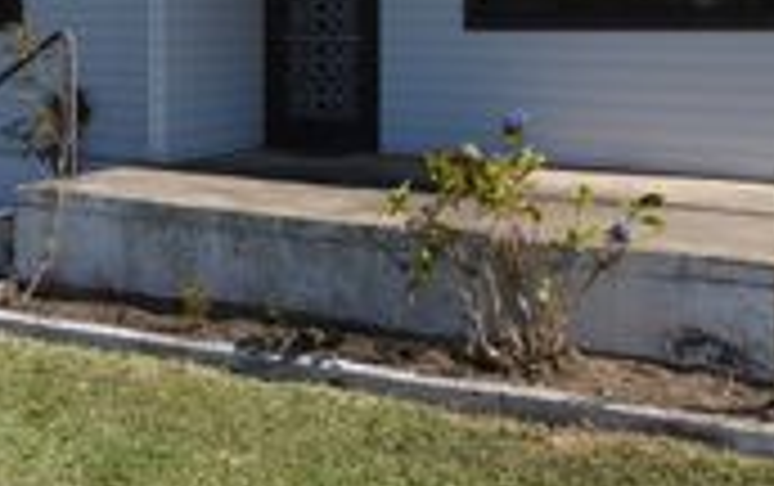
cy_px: 20
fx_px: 1056
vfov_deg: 24.9
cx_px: 284
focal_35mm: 50
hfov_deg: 39.9
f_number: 18
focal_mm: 18
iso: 320
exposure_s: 1/250
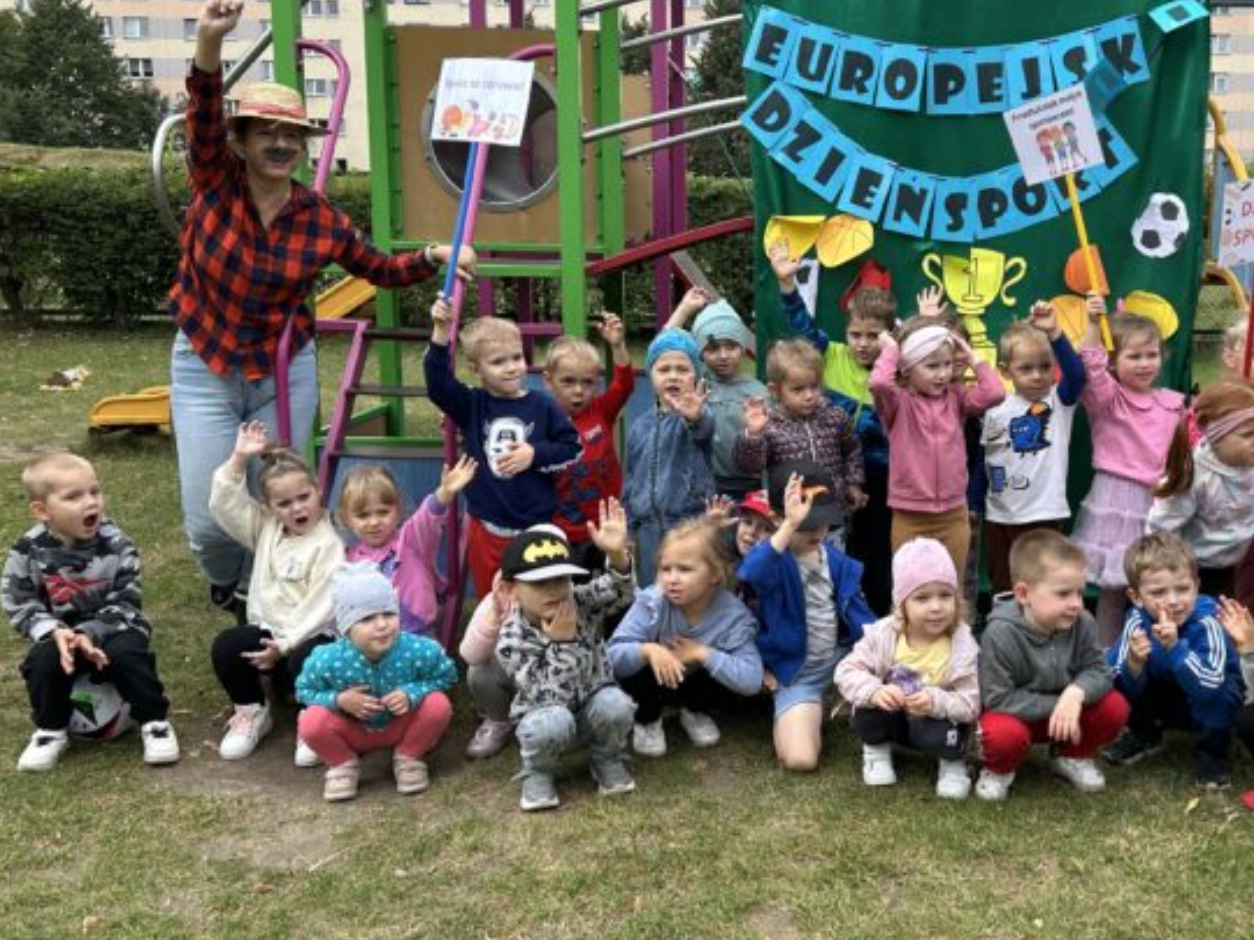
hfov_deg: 49.3
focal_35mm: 37
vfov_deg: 38.6
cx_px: 831
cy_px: 439
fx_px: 1340
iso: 50
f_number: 1.5
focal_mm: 5.7
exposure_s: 1/965
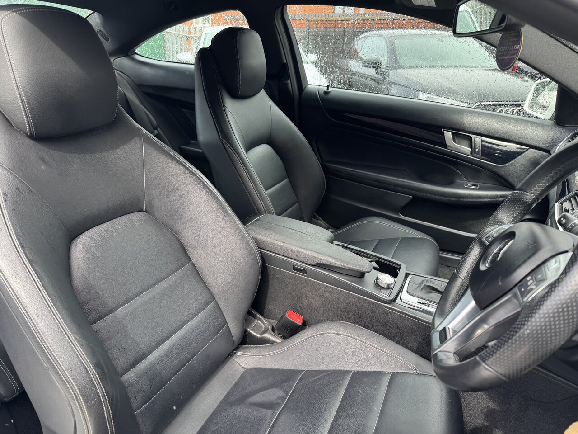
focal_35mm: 24
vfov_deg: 56.8
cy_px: 217
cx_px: 289
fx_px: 401
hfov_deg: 71.6
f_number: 1.78
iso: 80
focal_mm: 6.76
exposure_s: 1/293
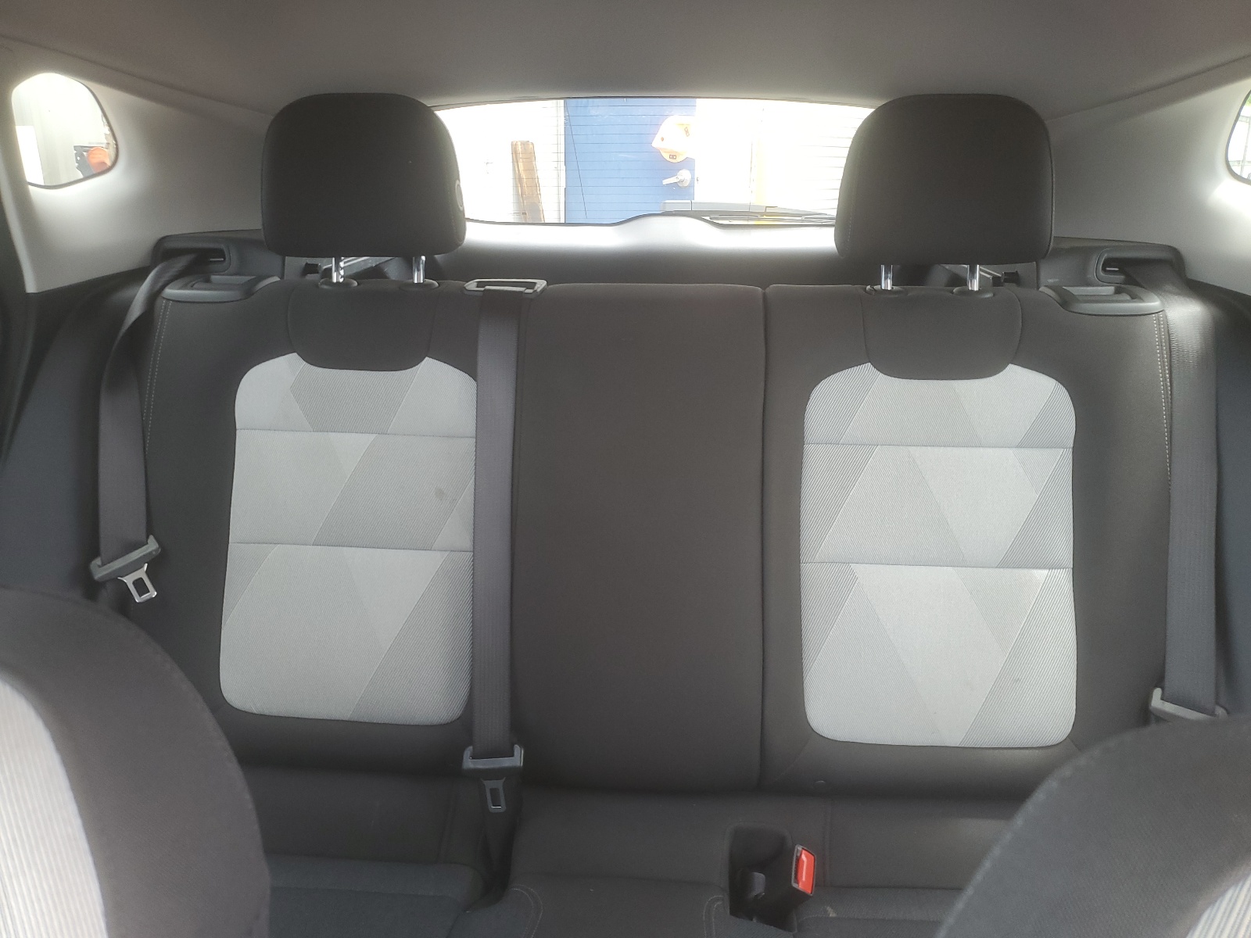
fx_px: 940
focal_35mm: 26
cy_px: 469
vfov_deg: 53.1
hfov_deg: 67.3
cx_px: 626
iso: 65
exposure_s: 1/60.2
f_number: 1.5
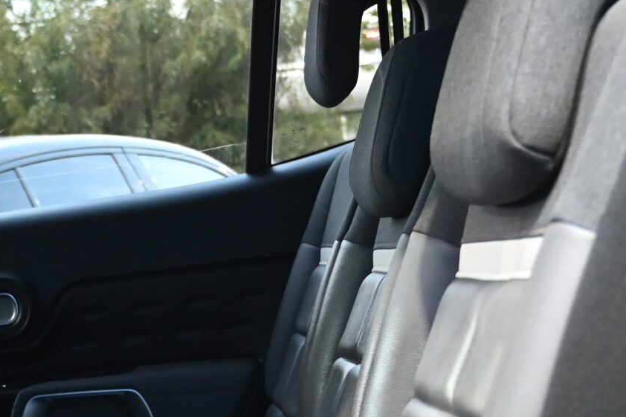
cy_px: 470
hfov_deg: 26.7
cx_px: 50
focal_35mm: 73
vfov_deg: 17.9
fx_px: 1269
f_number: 4
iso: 3600
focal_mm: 24
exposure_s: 1/60
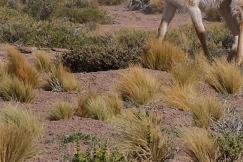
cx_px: 535
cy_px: -34
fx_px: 3328
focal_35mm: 493
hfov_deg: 4.1
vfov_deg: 2.8
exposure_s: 1/1400
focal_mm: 70
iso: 250
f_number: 8
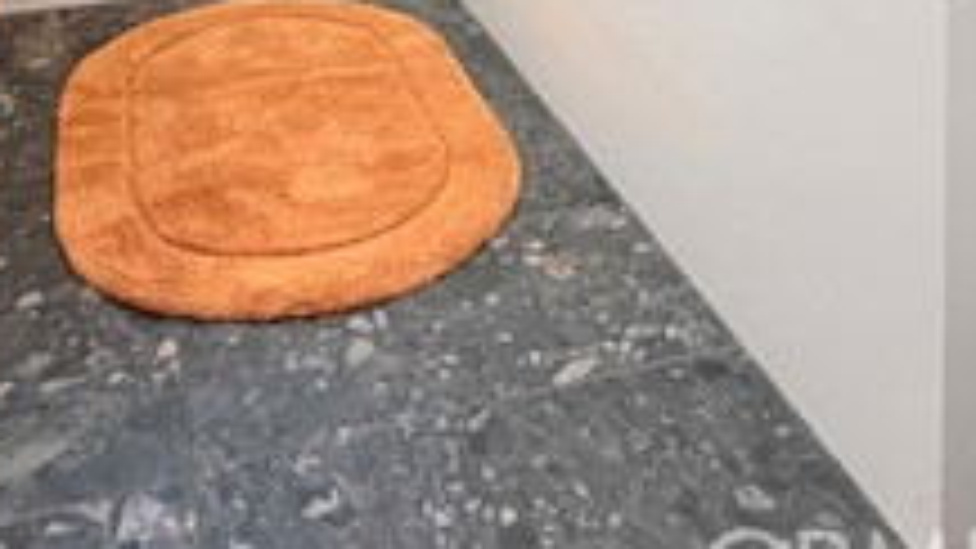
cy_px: -446
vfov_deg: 19.6
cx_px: 445
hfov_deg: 45.4
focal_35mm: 45
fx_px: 1164
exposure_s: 1/120
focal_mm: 2.22
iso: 125
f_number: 2.2
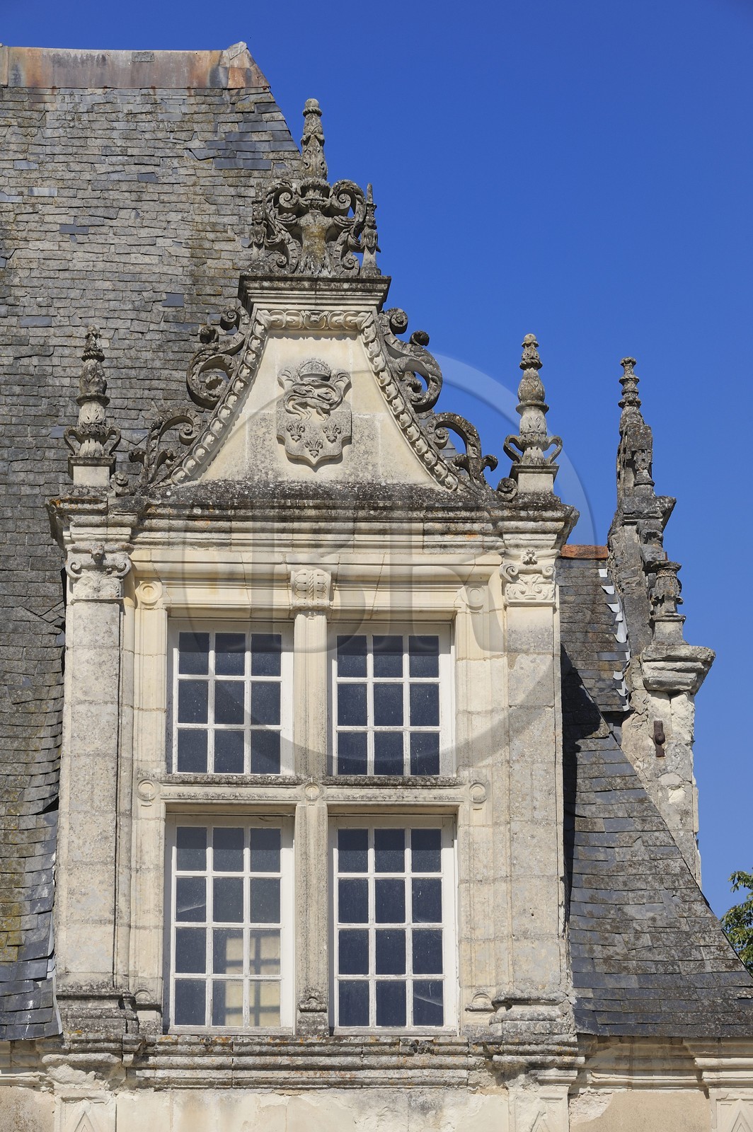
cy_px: 566
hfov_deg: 11.8
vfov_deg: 17.7
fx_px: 3646
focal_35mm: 116
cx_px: 376
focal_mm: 116
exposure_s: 1/320
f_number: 13
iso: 200
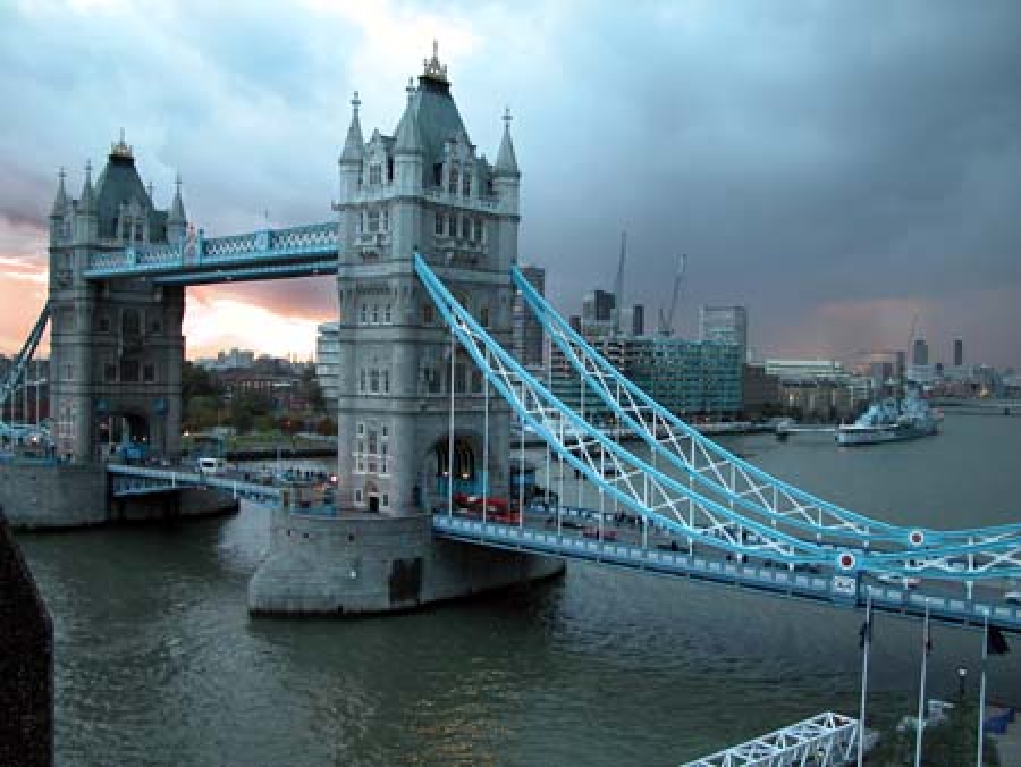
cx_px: 510
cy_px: 384
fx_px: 1003
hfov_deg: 53.9
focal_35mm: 34
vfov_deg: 41.8
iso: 100
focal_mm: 8.9
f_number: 2.8
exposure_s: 1/17.4
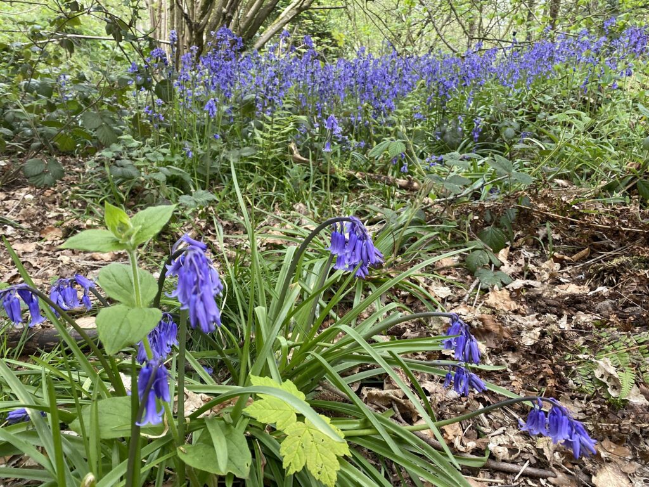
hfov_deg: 67.3
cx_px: 324
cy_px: 244
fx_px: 487
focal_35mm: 26
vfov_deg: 53.1
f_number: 1.8
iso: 125
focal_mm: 4.25
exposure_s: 1/121
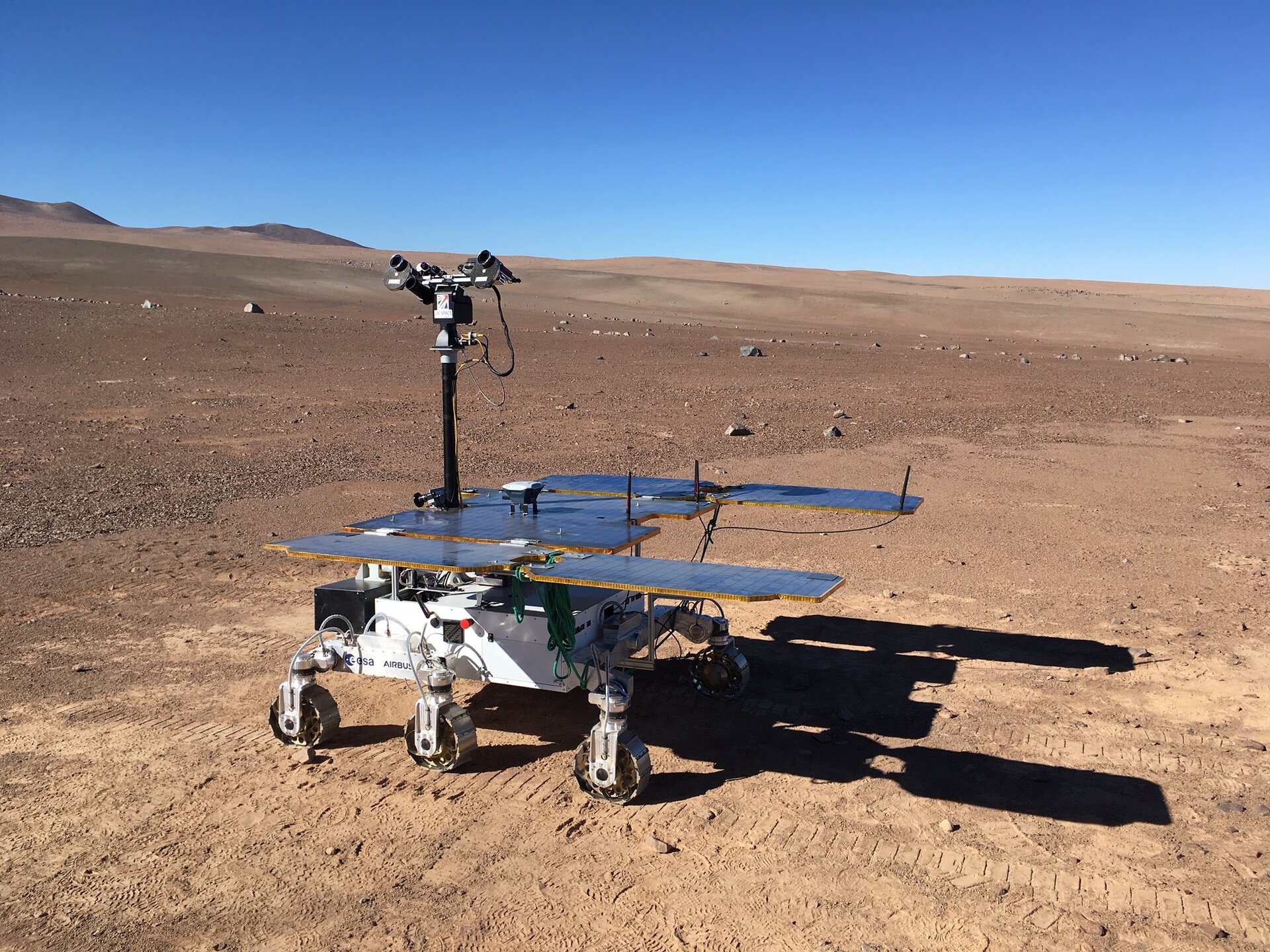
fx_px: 1064
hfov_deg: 61.7
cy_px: 476
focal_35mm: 29
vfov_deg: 48.2
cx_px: 635
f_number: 2.2
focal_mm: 4.15
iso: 25
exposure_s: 1/2137
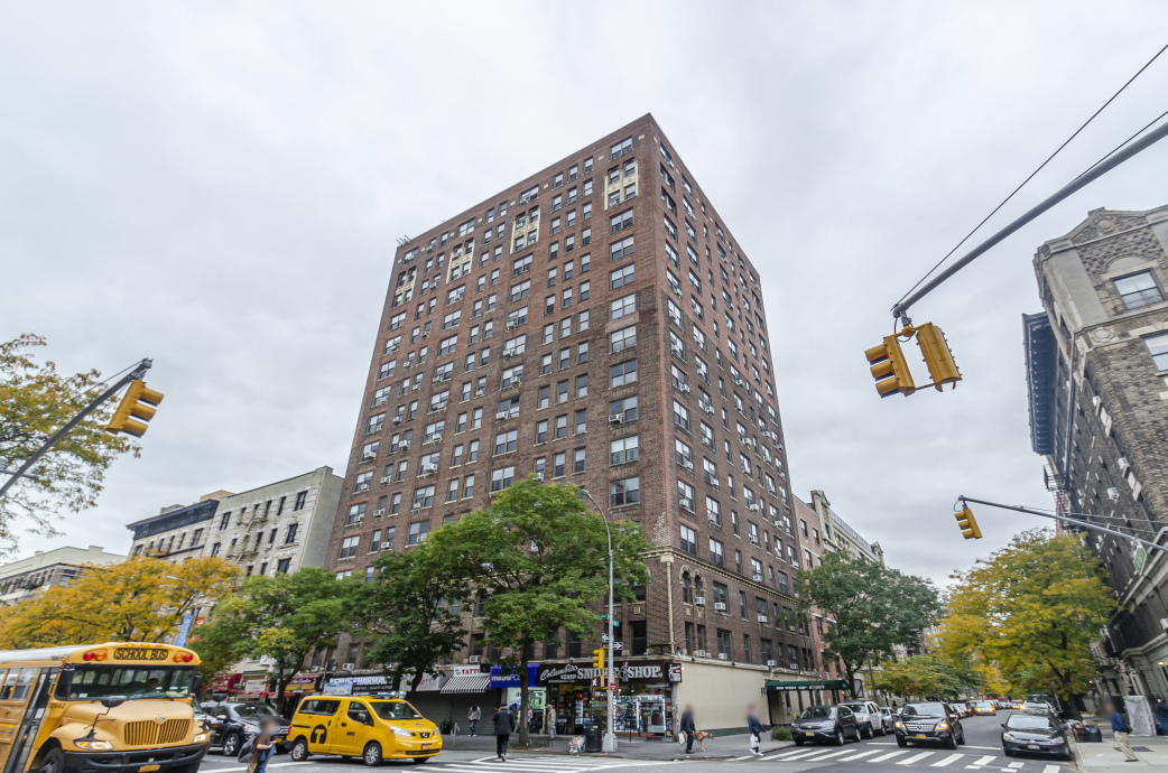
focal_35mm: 15
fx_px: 486
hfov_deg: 100.5
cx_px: 584
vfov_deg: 77.1
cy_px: 386
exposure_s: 1/160
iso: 640
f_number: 7.1
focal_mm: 10
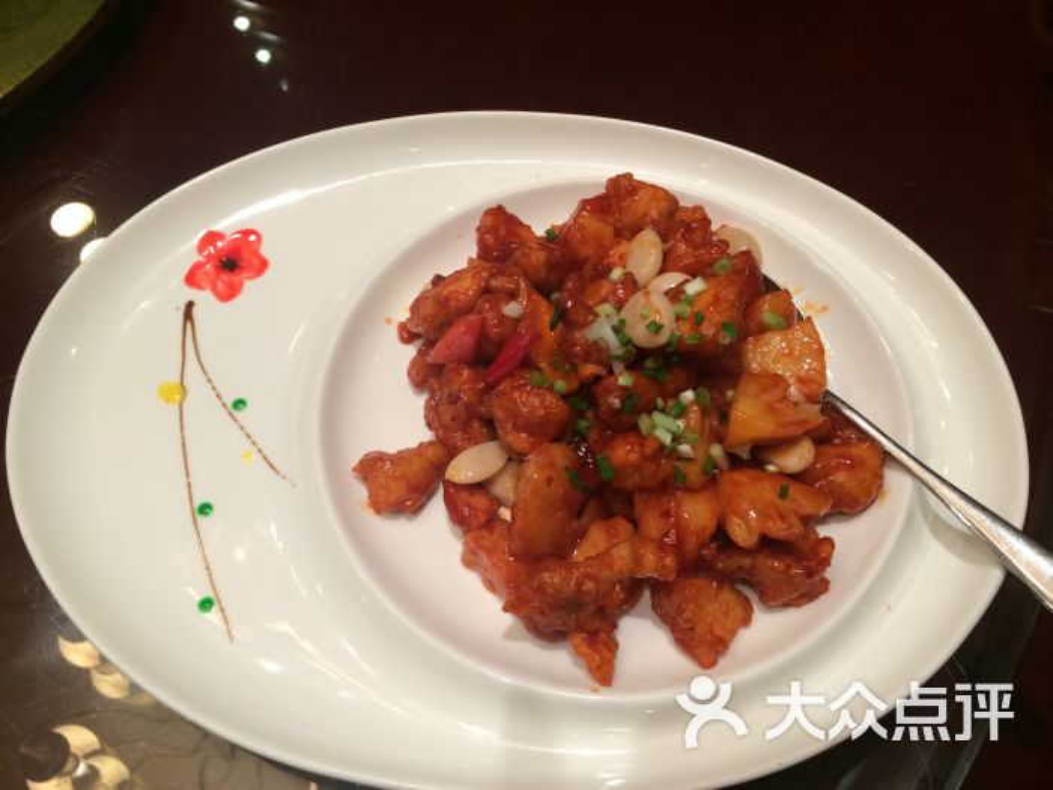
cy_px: 395
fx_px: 913
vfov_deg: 46.8
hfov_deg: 60.0
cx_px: 526
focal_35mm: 30
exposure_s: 1/30
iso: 50
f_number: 2.2
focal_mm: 4.12
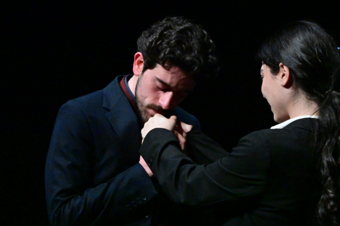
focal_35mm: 200
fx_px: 1888
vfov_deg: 6.9
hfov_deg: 10.3
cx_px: 170
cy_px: 113
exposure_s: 1/160
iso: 25600
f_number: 16
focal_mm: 200
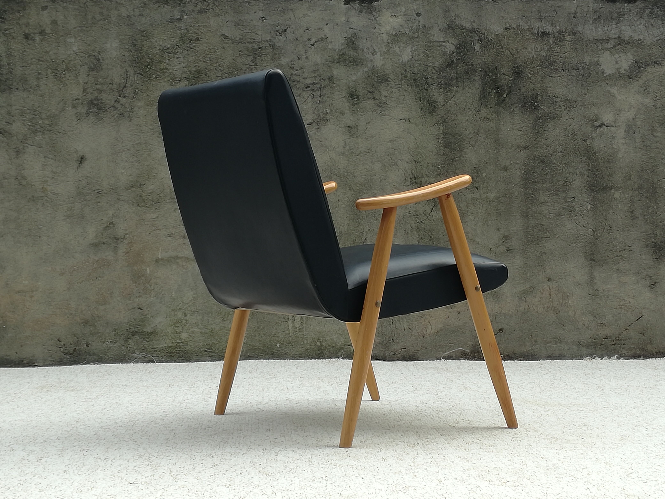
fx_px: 519
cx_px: 332
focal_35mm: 27
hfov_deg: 65.3
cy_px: 250
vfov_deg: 51.4
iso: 50
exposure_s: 1/134
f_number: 2
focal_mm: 3.79
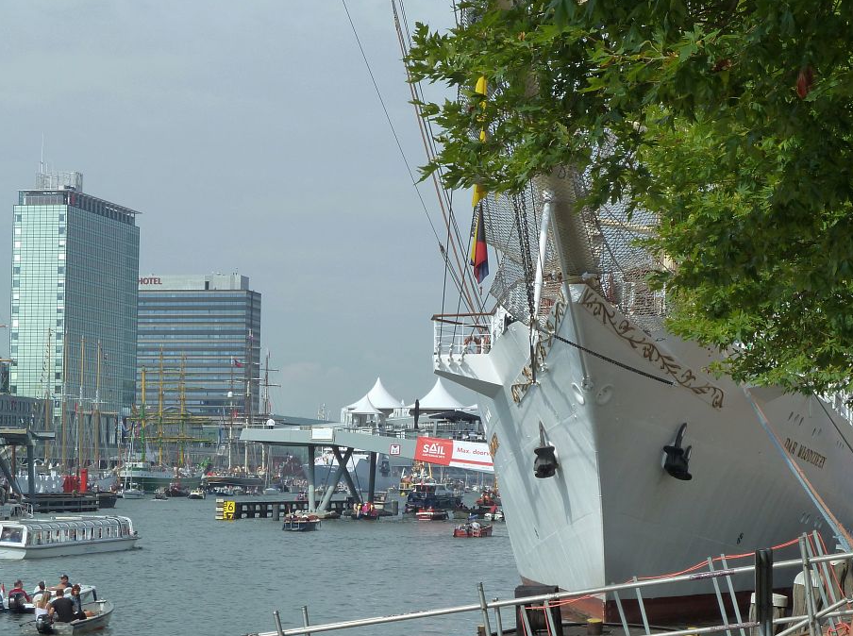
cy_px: 325
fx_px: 2311
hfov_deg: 20.9
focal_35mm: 94
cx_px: 449
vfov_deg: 15.7
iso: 125
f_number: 4.5
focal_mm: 13.7
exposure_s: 1/500
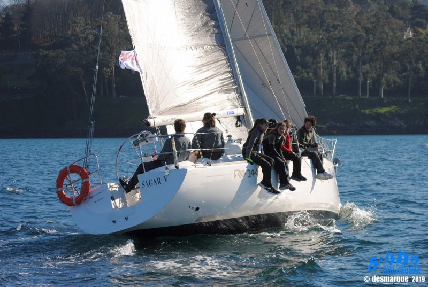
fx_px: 1340
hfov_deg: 18.1
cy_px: 144
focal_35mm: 112
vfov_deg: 12.2
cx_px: 214
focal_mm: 75
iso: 100
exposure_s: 1/500
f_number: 5.6
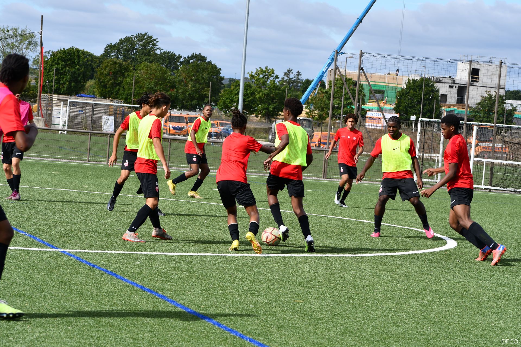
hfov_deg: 13.4
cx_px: 260
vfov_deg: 9.0
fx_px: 2214
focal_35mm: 153
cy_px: 174
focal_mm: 102
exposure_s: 1/320
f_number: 9
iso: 100
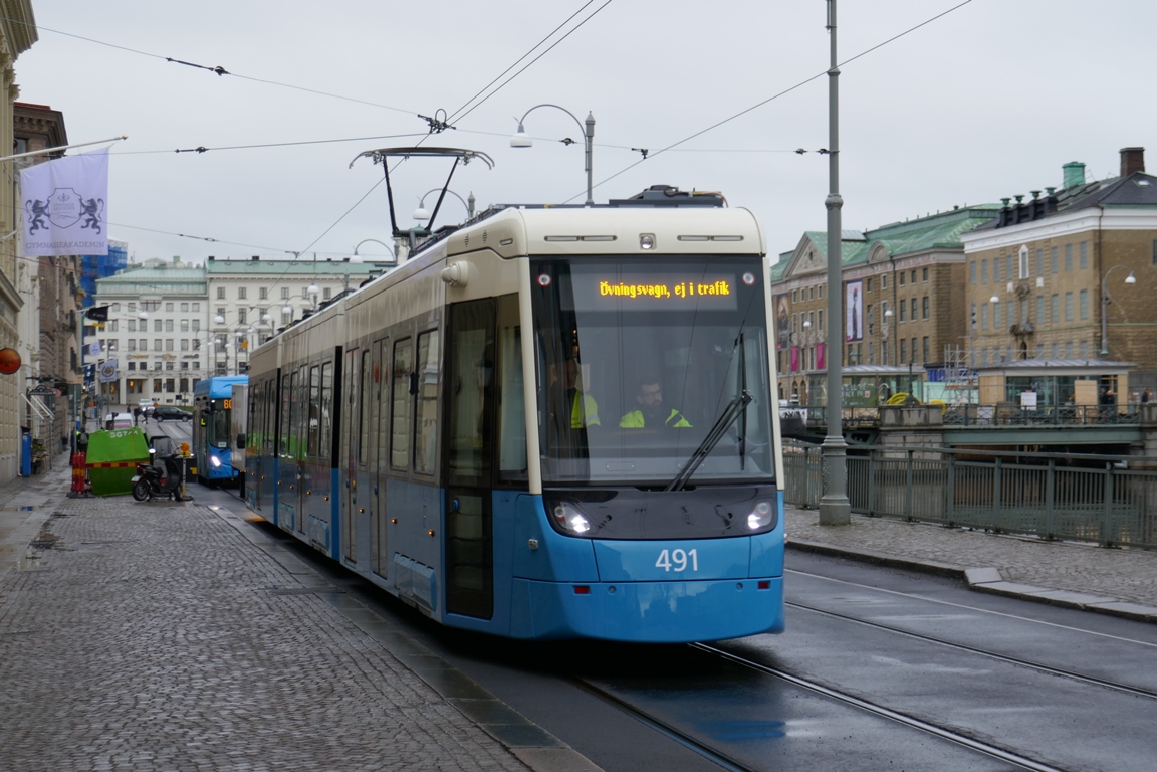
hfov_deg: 27.0
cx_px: 578
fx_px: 2410
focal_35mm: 75
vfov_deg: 18.2
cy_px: 386
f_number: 4.6
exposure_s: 1/100
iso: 125
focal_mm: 27.4
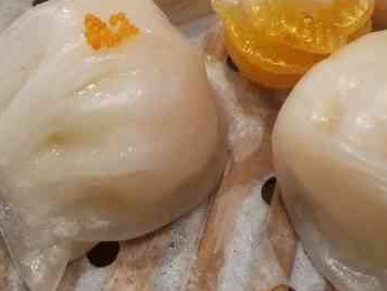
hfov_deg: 36.4
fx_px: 582
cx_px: 258
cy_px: 35
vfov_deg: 27.2
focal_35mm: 52
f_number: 1.7
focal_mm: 4.25
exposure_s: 1/50
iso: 80
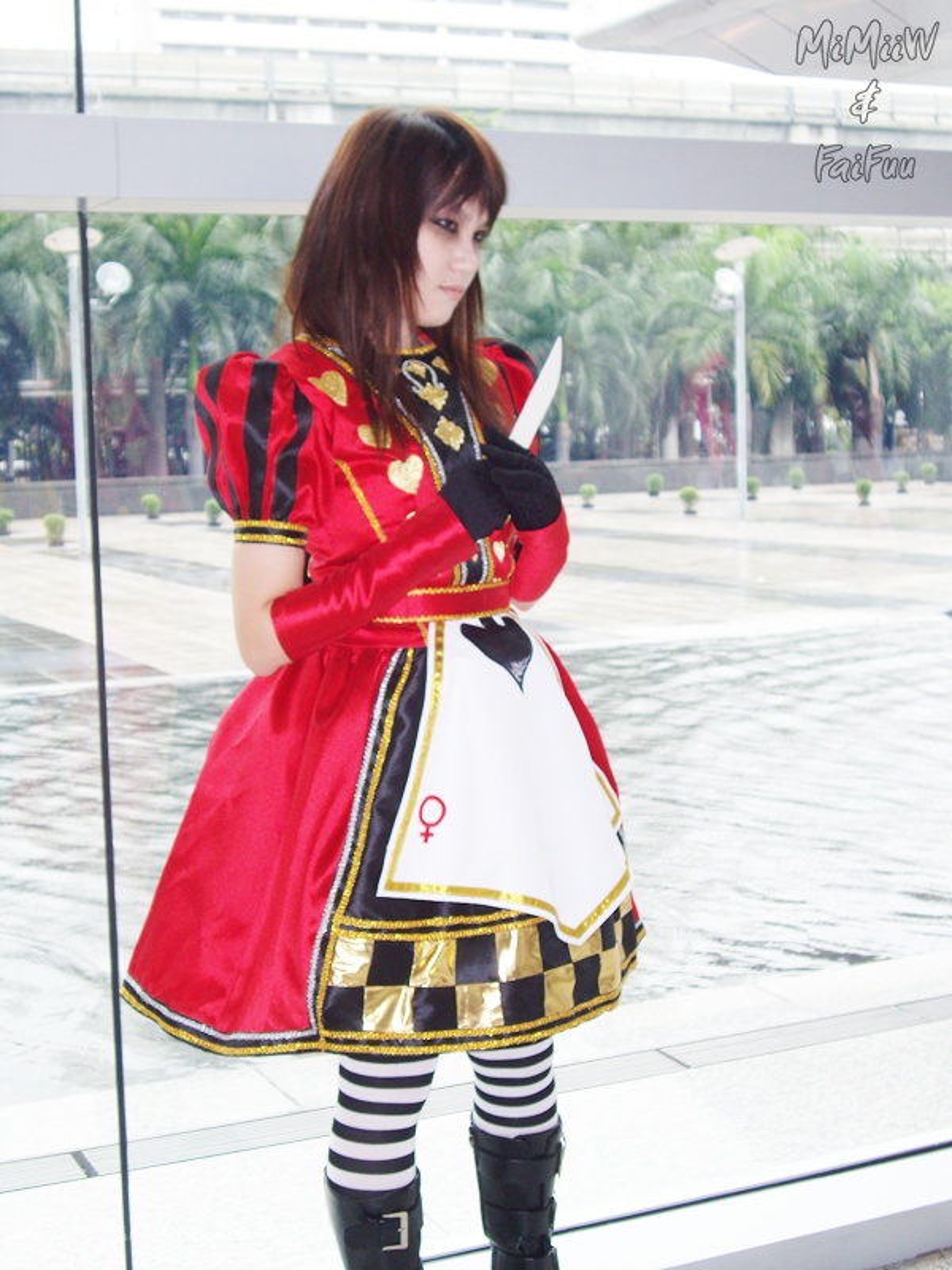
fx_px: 2017
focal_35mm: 55
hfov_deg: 26.6
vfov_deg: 34.9
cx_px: 476
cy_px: 635
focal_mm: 11.5
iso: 100
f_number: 3.4
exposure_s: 1/100
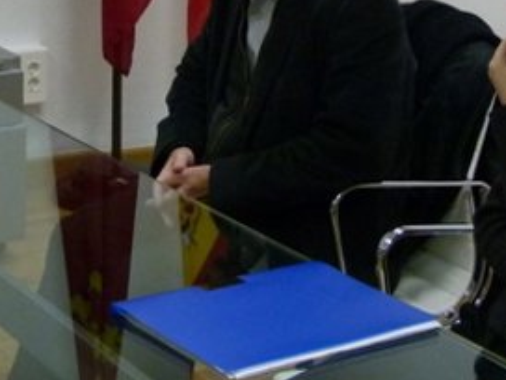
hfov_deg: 18.8
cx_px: 134
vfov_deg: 13.9
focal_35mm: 104
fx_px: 1520
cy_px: -32
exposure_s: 1/60
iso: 400
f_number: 3.2
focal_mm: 7.4
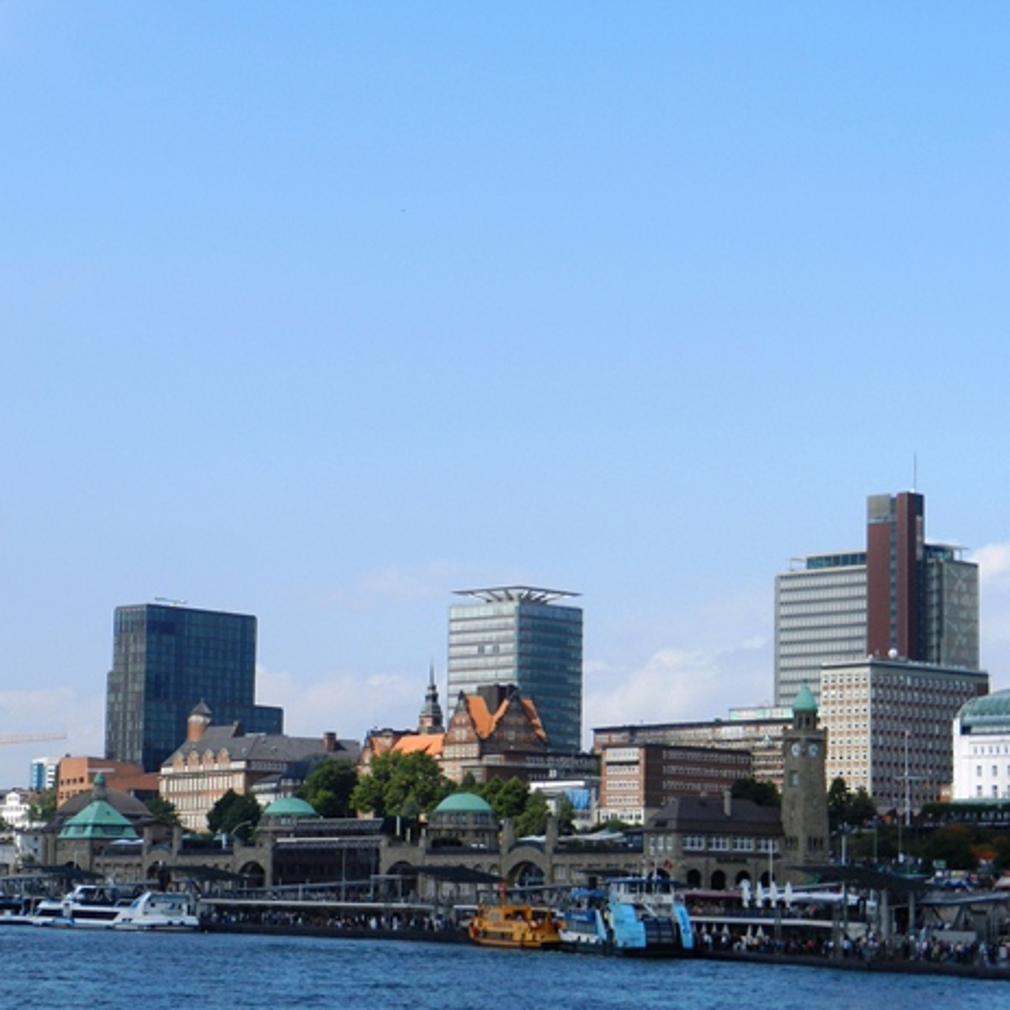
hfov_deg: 20.9
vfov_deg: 20.9
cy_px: 510
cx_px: 423
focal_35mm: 83
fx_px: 2740
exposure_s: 1/1250
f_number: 4.6
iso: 160
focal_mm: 12.3
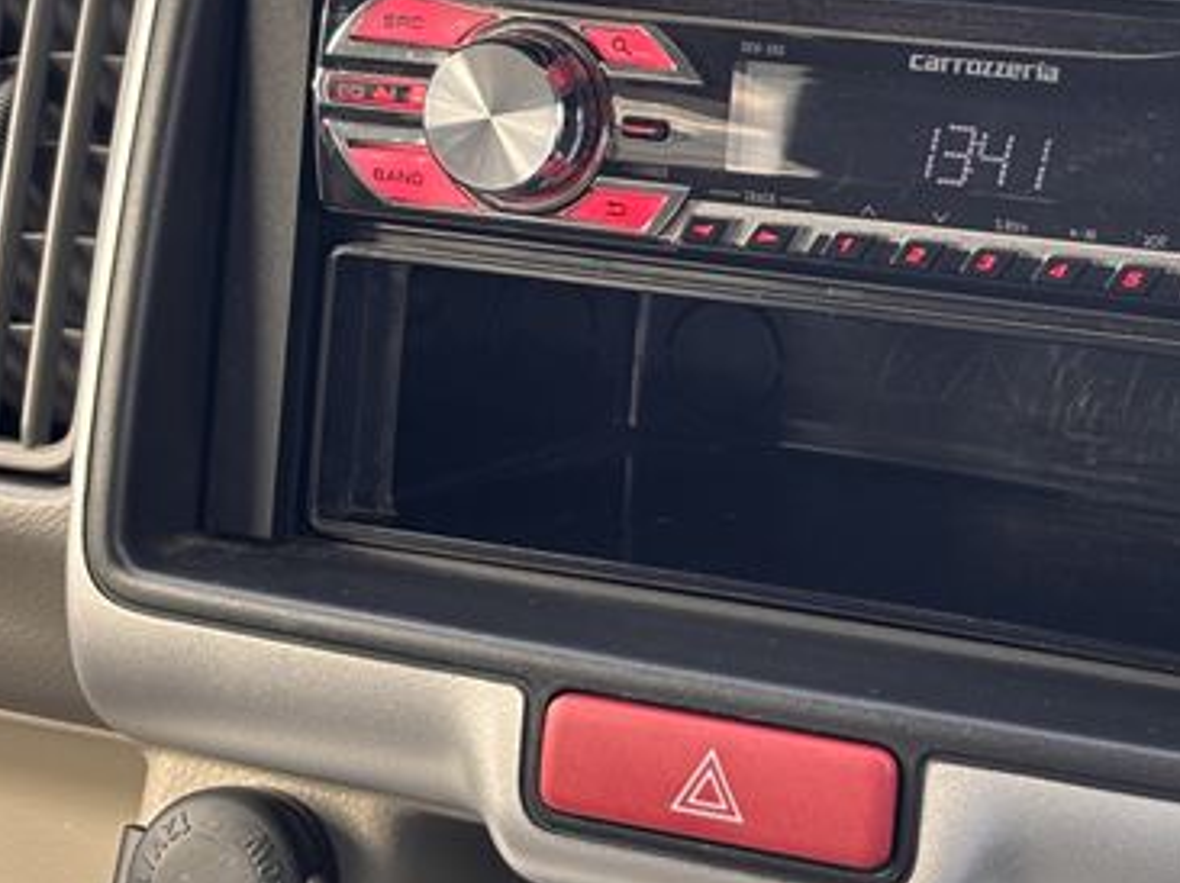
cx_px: 787
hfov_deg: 21.5
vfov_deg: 16.1
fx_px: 3100
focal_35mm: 91
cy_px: 226
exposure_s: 1/69
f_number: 1.6
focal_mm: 5.96
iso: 50
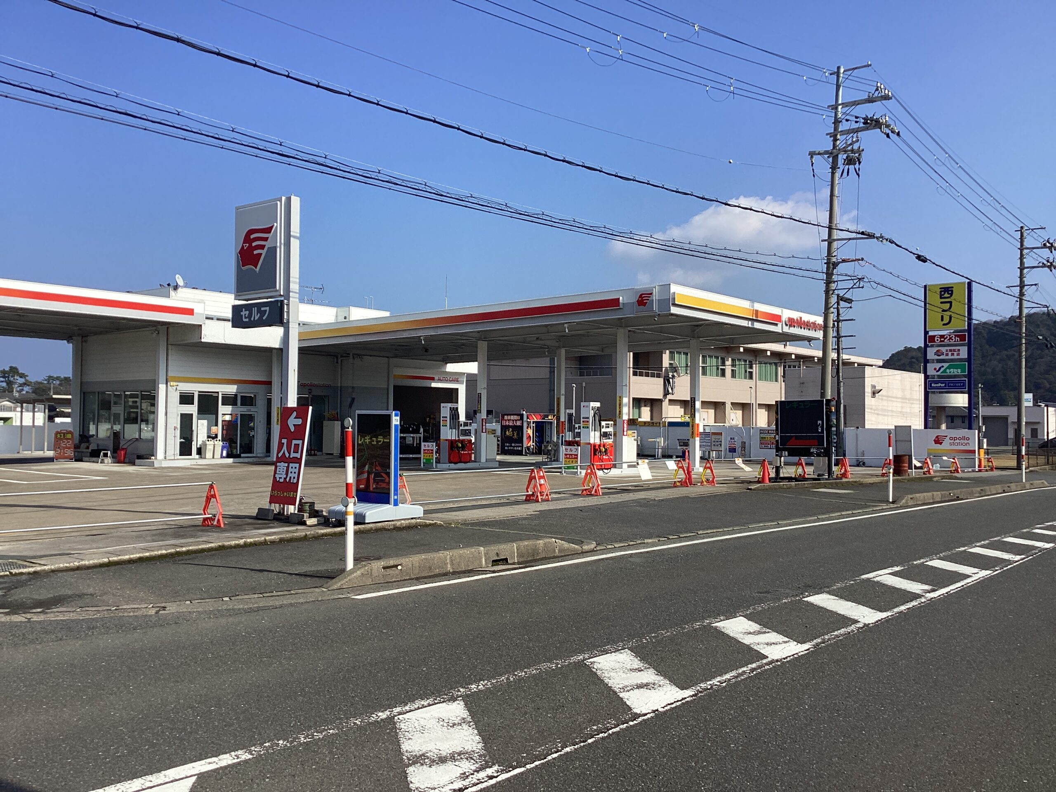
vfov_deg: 45.4
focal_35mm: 31
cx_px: 528
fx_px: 946
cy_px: 396
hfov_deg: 58.4
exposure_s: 1/1631
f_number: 2.4
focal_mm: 3.3
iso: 25
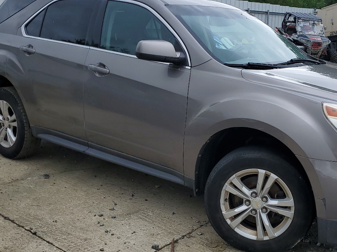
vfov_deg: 32.9
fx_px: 428
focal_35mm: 44
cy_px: 132
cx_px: 225
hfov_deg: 42.4
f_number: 1.5
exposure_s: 1/909
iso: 50
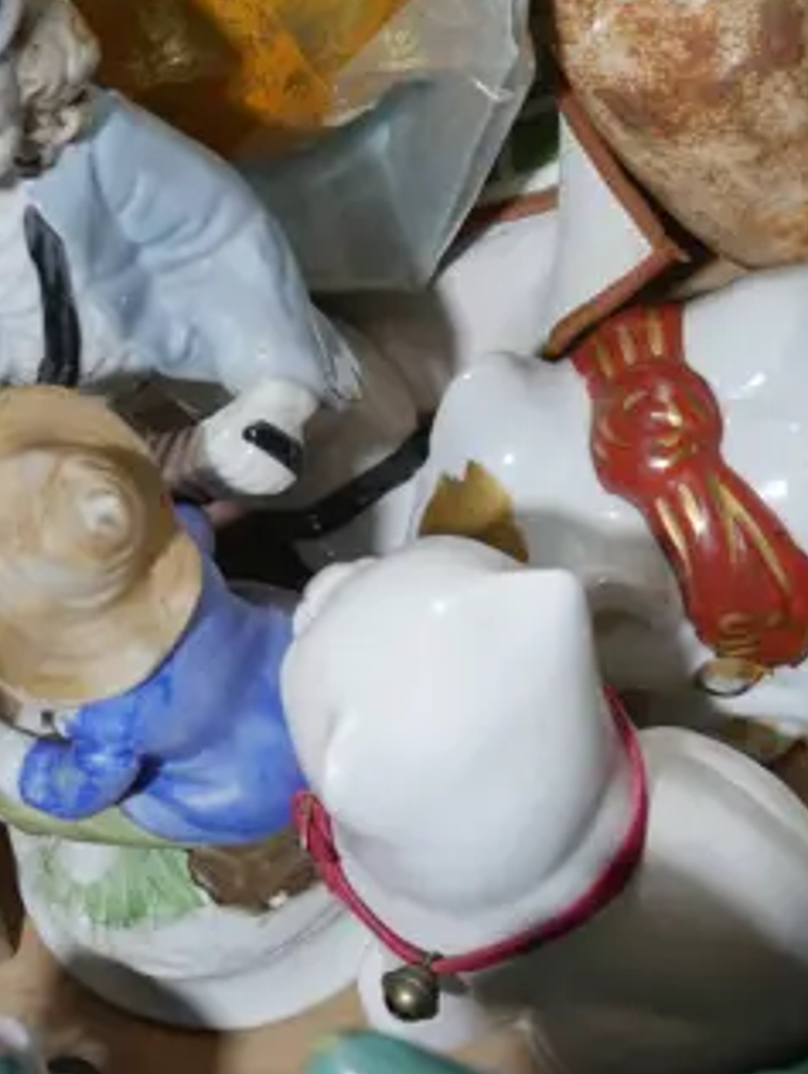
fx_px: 3634
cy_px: 303
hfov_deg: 12.7
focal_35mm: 117
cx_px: 216
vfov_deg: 16.7
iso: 200
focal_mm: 18
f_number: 4
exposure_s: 1/80
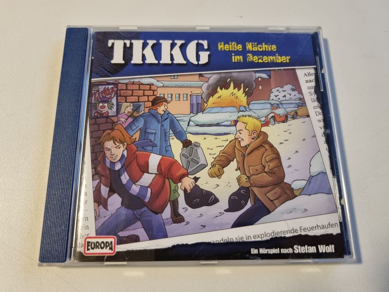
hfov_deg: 67.3
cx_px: 194
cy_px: 146
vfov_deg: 53.1
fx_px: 292
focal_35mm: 26
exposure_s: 1/50
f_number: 1.8
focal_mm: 5.4
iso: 320
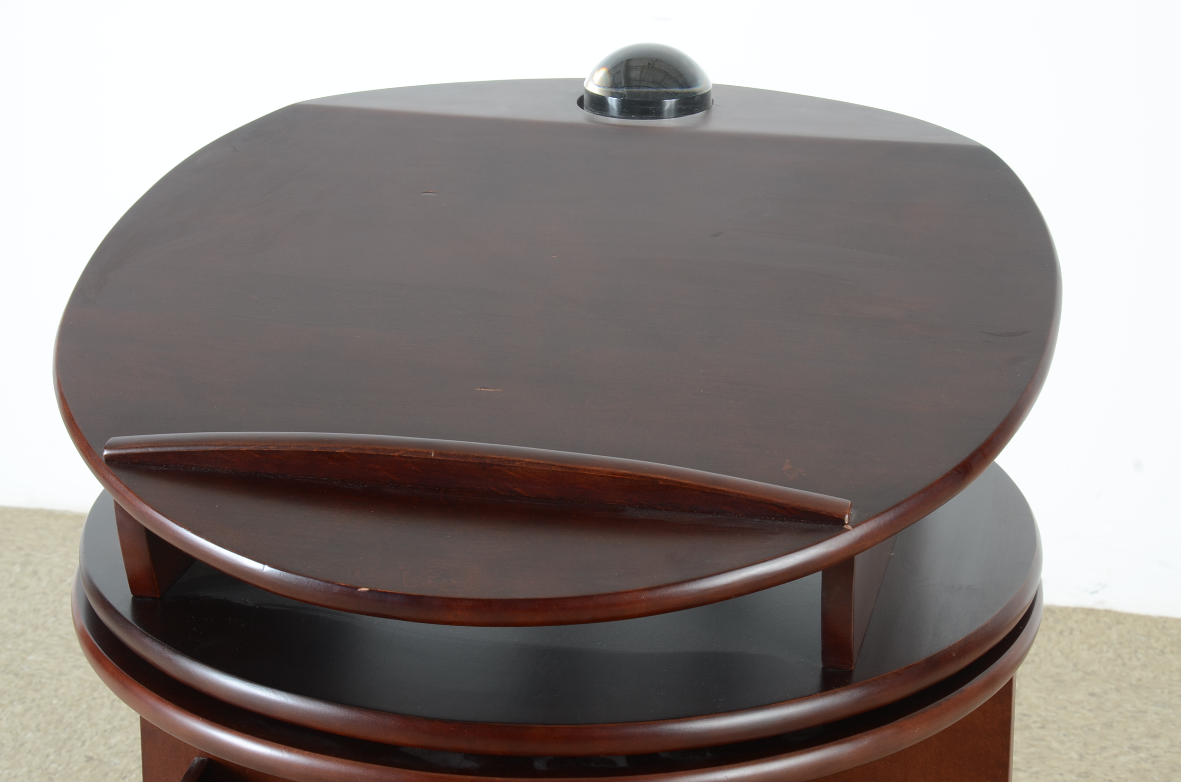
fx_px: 2848
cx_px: 590
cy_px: 391
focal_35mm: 87
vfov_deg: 15.6
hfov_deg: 23.4
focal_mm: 58
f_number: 13
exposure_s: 1/125
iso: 125
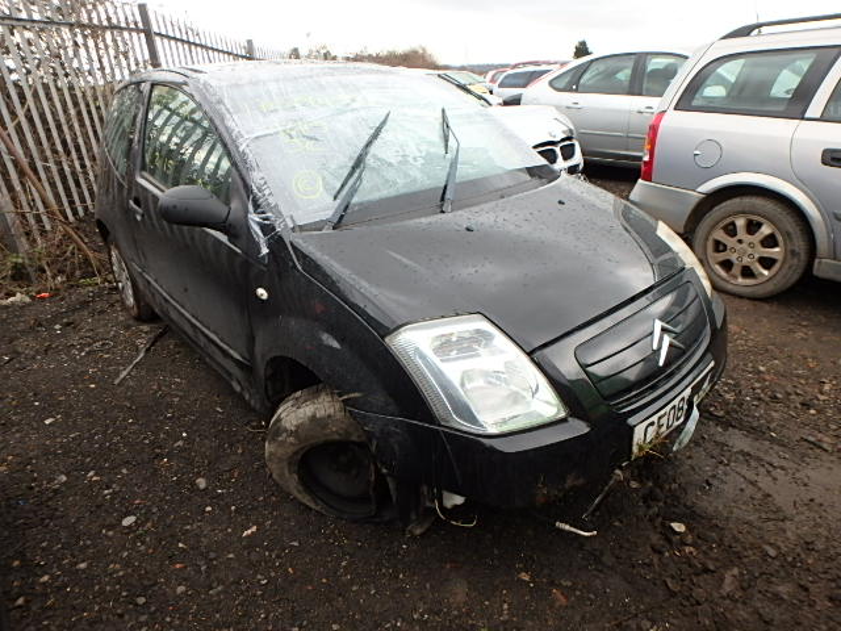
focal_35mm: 21
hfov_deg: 79.0
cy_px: 316
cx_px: 420
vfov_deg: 63.4
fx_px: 510
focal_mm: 3.7
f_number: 3.5
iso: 200
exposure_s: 1/50
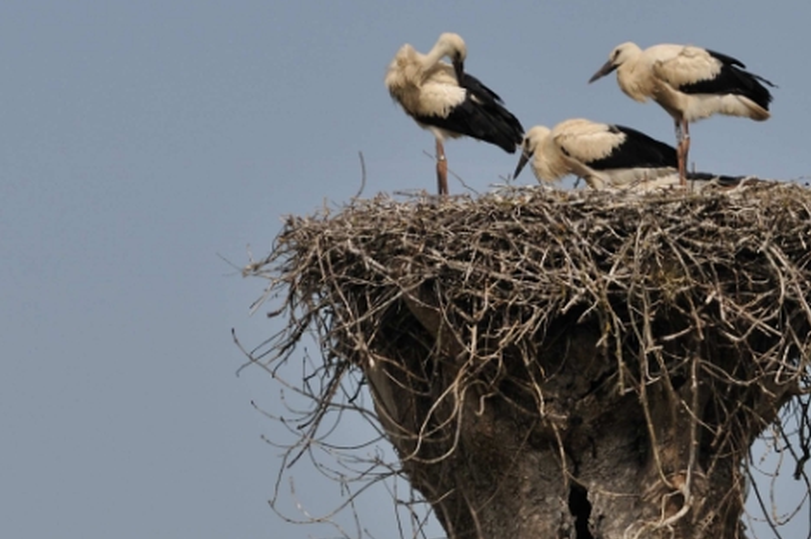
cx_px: 662
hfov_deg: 2.1
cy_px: 185
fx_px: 21626
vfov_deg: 1.4
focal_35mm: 961
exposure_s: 1/800
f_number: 8
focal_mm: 300
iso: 200
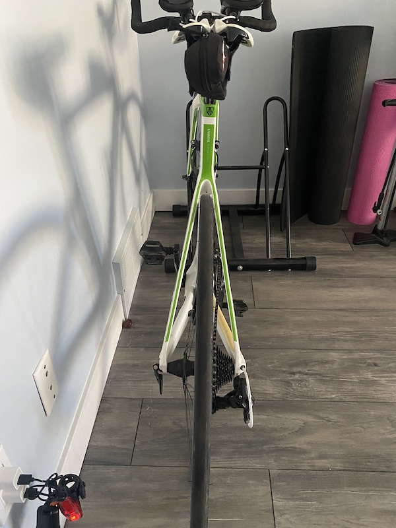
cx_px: 198
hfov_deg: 53.1
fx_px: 397
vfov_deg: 67.3
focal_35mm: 26
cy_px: 264
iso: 640
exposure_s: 1/39
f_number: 1.8
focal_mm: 4.25
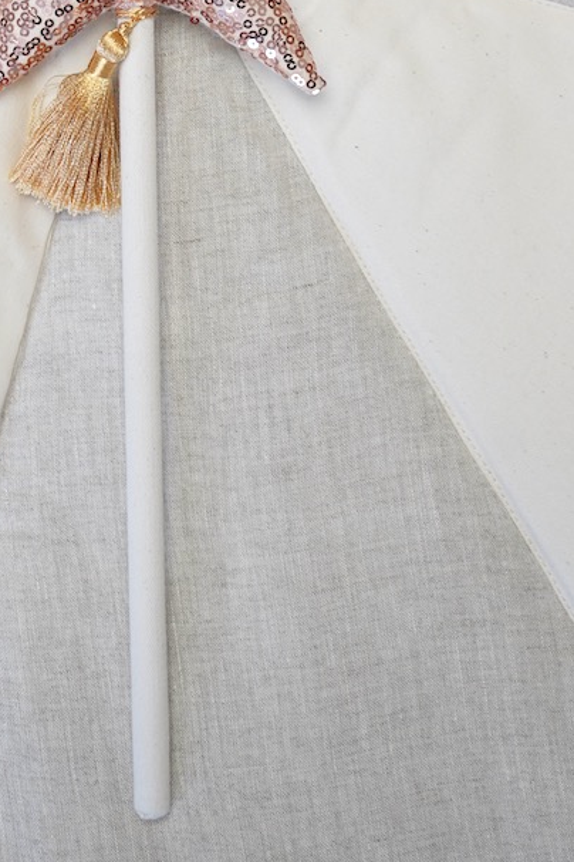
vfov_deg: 21.3
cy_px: 51
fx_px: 2224
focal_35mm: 93
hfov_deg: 14.6
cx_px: 115
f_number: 4.5
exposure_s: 1/100
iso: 1000
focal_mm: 44
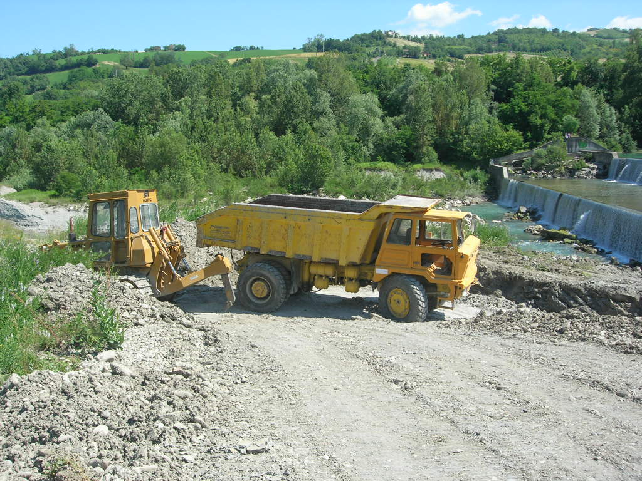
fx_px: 705
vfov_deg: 37.7
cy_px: 240
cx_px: 321
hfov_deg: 49.0
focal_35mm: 38
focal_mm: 7.8
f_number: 4.8
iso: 64
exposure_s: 1/347
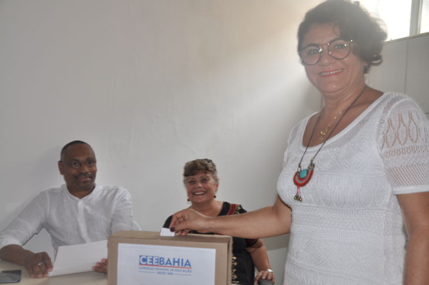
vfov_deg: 31.8
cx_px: 214
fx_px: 500
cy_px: 142
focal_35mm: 42
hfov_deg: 46.4
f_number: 4
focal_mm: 28
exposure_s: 1/40
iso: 200
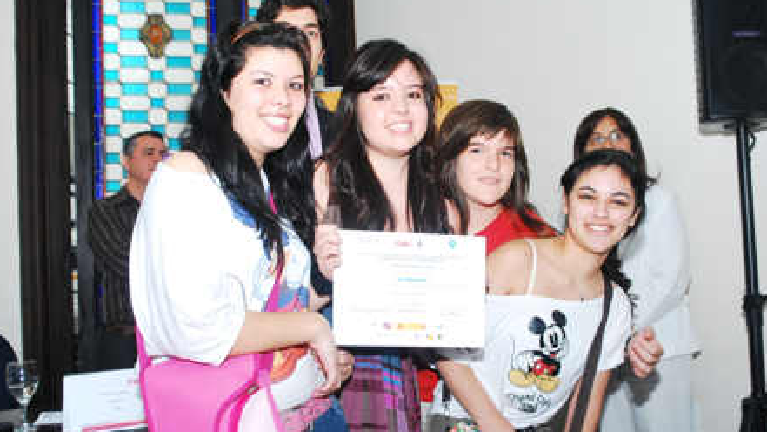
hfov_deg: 42.9
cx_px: 384
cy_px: 225
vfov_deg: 24.9
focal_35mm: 48
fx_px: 976
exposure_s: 1/60
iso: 400
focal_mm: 30
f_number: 5.6
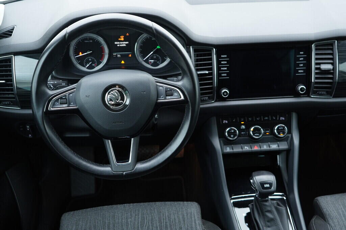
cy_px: 115
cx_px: 173
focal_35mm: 36
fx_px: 346
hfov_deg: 53.1
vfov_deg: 36.9
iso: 320
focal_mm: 24
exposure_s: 1/40
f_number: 2.8
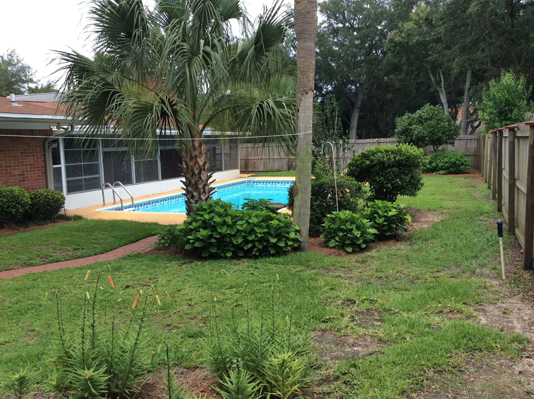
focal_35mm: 32
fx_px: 493
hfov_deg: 56.9
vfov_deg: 44.1
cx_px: 267
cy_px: 200
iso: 32
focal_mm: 3.3
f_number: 2.4
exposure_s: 1/578
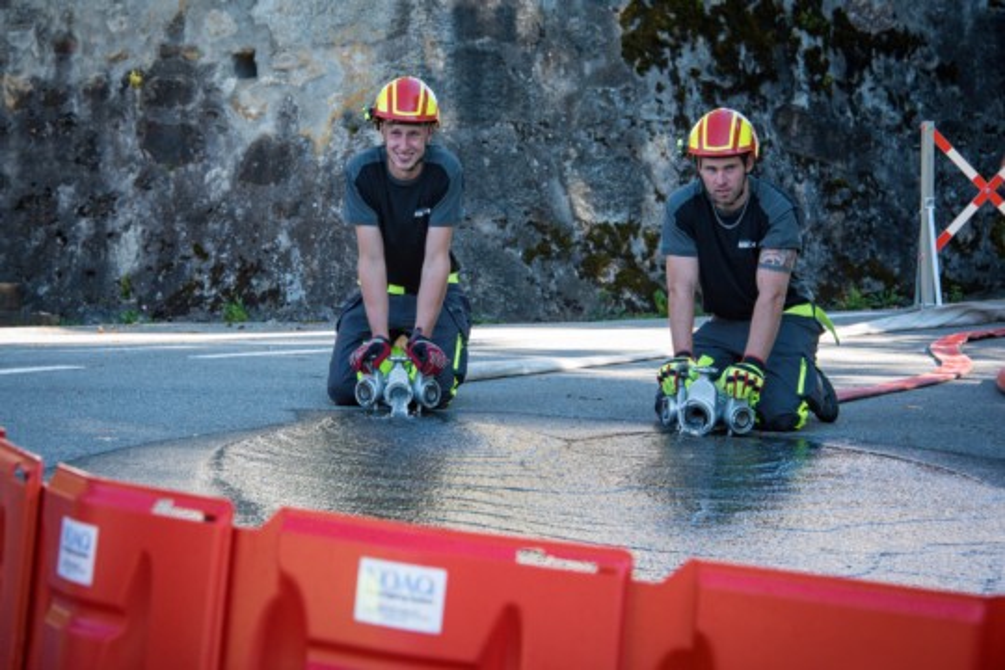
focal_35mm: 122
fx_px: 3406
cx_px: 502
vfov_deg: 11.2
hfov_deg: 16.8
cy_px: 335
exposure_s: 1/320
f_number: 9
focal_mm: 122
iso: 1600
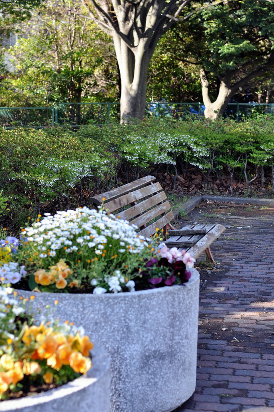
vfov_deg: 27.0
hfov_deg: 18.1
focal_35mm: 75
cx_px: 137
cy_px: 206
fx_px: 859
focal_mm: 50
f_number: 4
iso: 200
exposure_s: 1/50
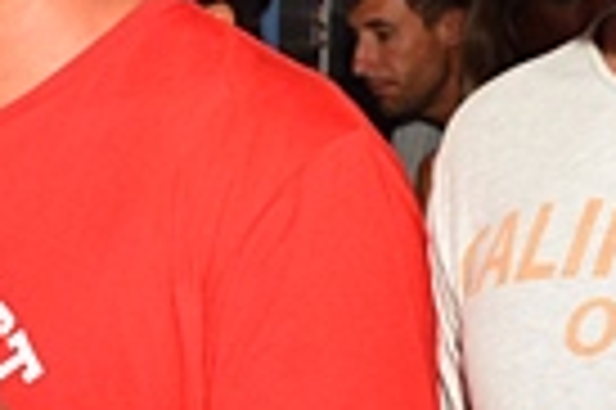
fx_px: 2136
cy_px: 327
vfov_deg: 10.9
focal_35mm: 125
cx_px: 45
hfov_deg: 16.2
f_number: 6.3
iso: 1600
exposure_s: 1/200
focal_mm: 19
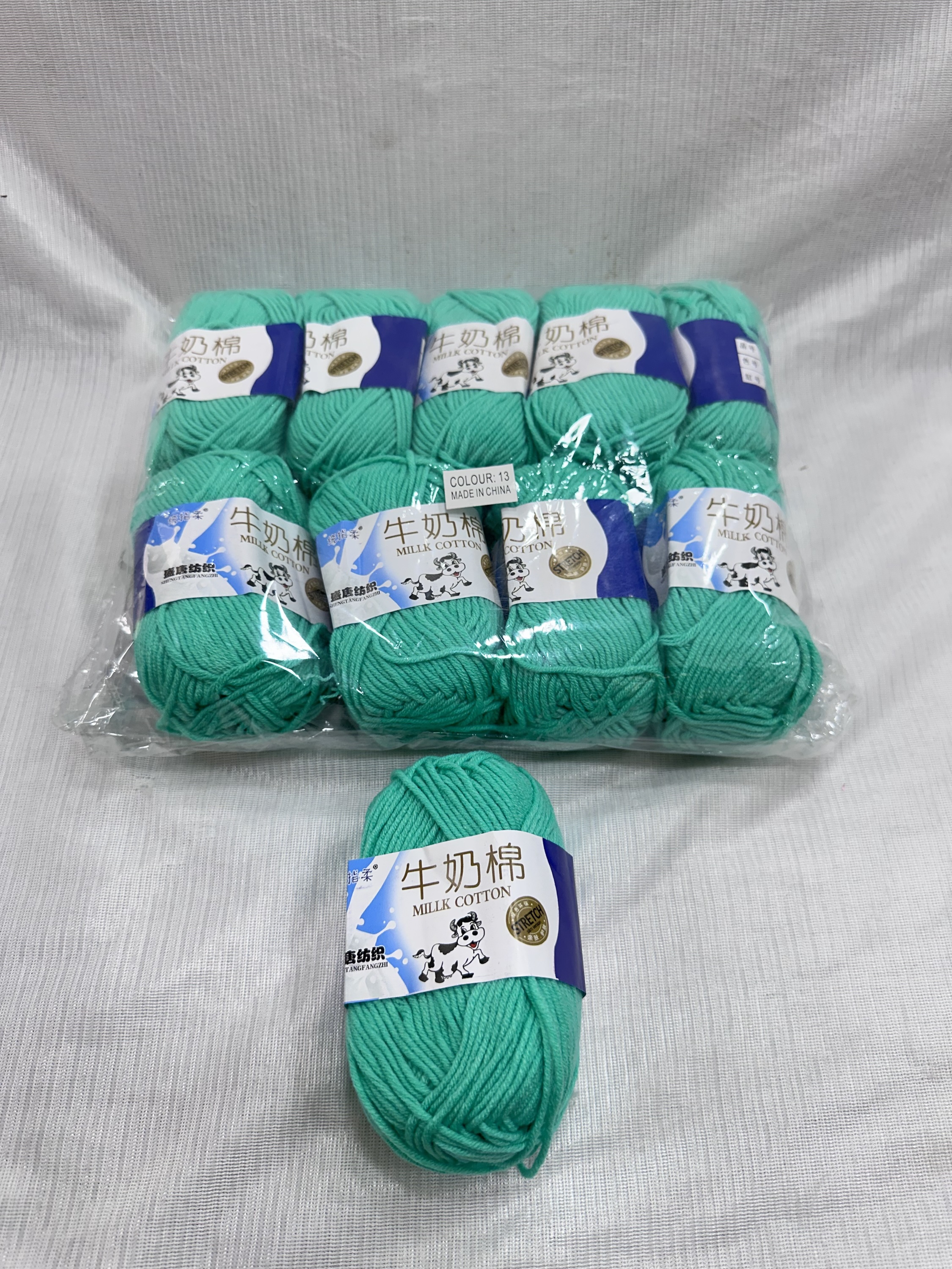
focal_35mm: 24
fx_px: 880
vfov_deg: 71.6
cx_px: 476
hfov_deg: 56.8
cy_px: 634
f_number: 1.78
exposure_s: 1/100
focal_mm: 6.86
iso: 100
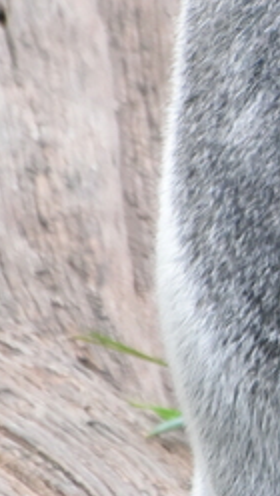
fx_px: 18494
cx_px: 828
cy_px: 180
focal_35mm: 1405
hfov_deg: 0.9
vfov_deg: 1.5
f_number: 5.6
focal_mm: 260
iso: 4000
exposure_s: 1/640
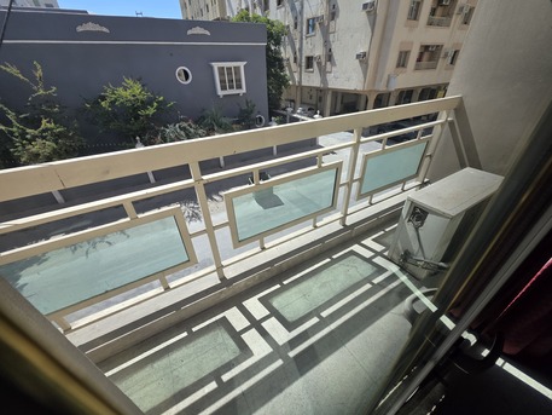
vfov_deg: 89.9
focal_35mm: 13
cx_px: 276
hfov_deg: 106.2
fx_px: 207
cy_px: 208
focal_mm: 2.2
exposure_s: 1/1157
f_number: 1.9
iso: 40
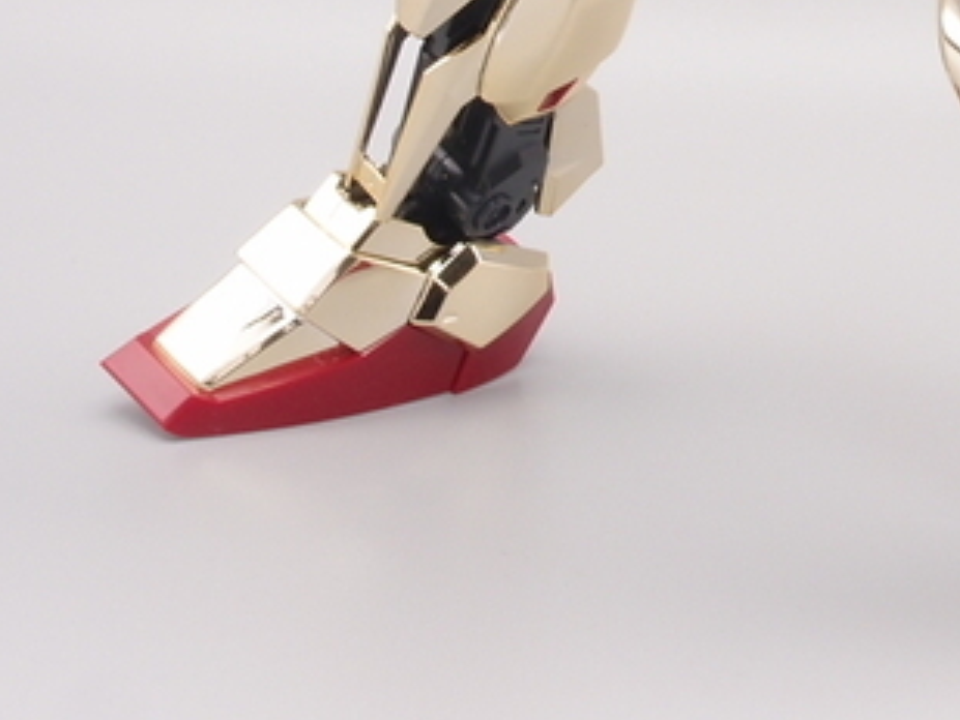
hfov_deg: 18.3
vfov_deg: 13.5
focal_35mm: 106
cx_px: 817
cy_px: -180
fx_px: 2941
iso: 100
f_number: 8
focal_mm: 8.99
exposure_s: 1/6
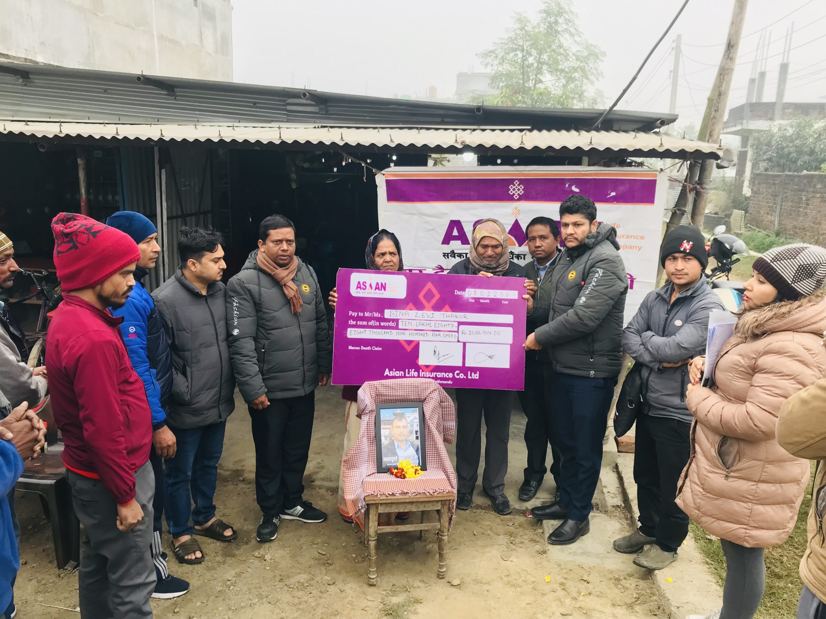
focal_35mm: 28
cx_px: 413
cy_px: 310
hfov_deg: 63.4
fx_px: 668
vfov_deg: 49.7
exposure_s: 1/120
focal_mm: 3.99
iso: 25
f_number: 1.8
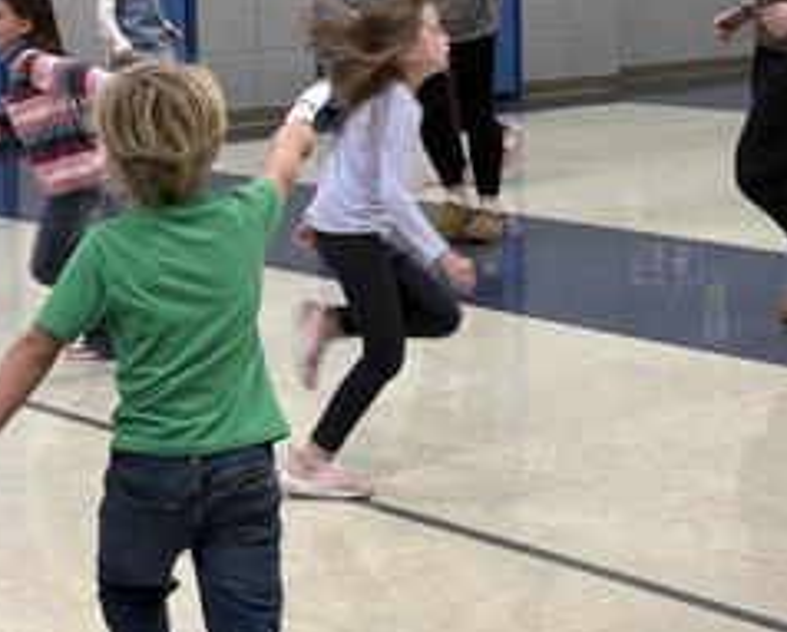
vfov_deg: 14.1
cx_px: 317
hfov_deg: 17.6
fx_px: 2542
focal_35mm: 109
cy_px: 126
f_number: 1.6
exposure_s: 1/120
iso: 64
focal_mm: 5.96
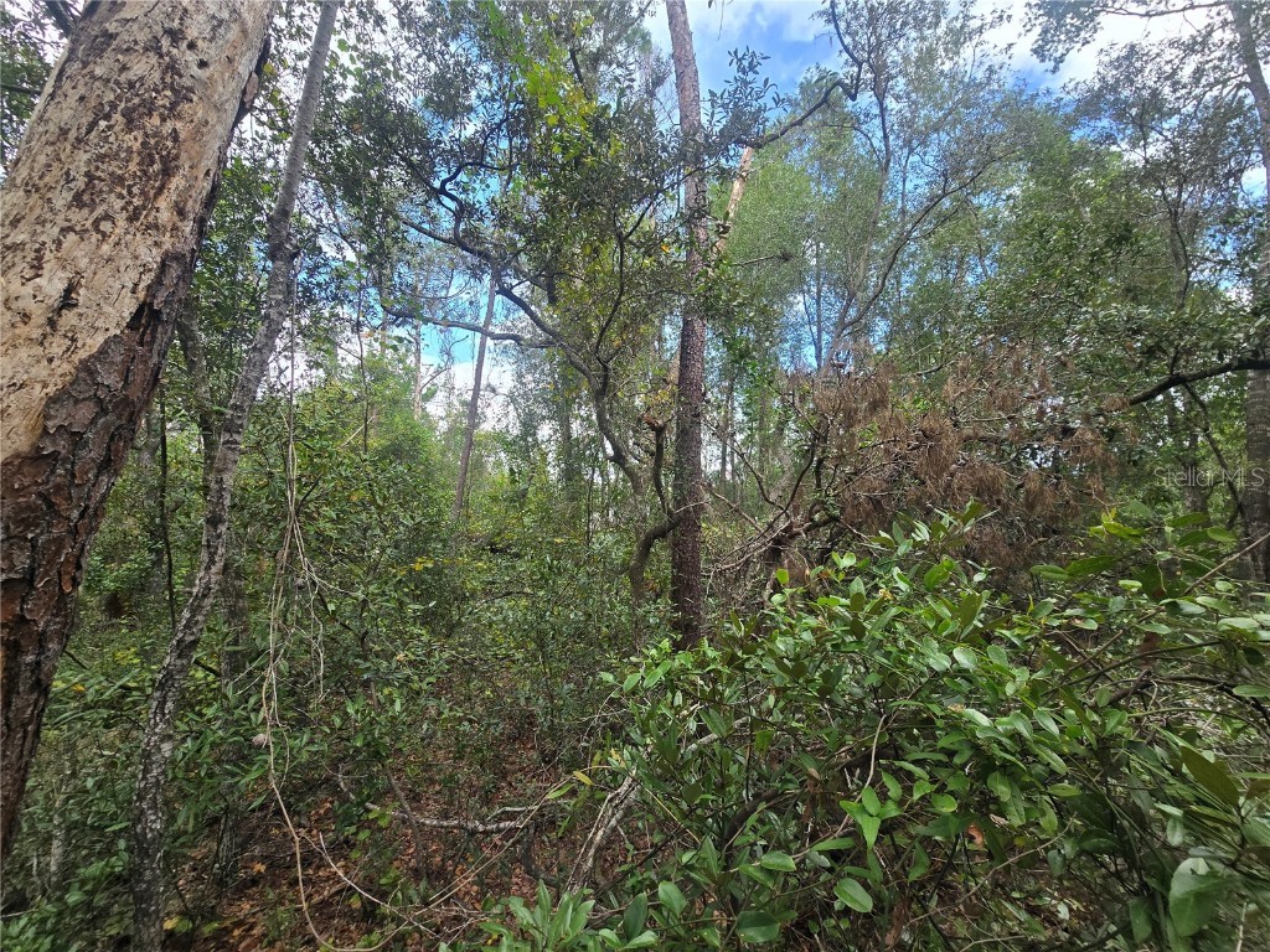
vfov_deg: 89.9
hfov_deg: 106.2
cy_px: 476
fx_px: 477
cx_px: 635
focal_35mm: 13
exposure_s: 1/404
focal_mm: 2.2
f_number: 2.2
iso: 50
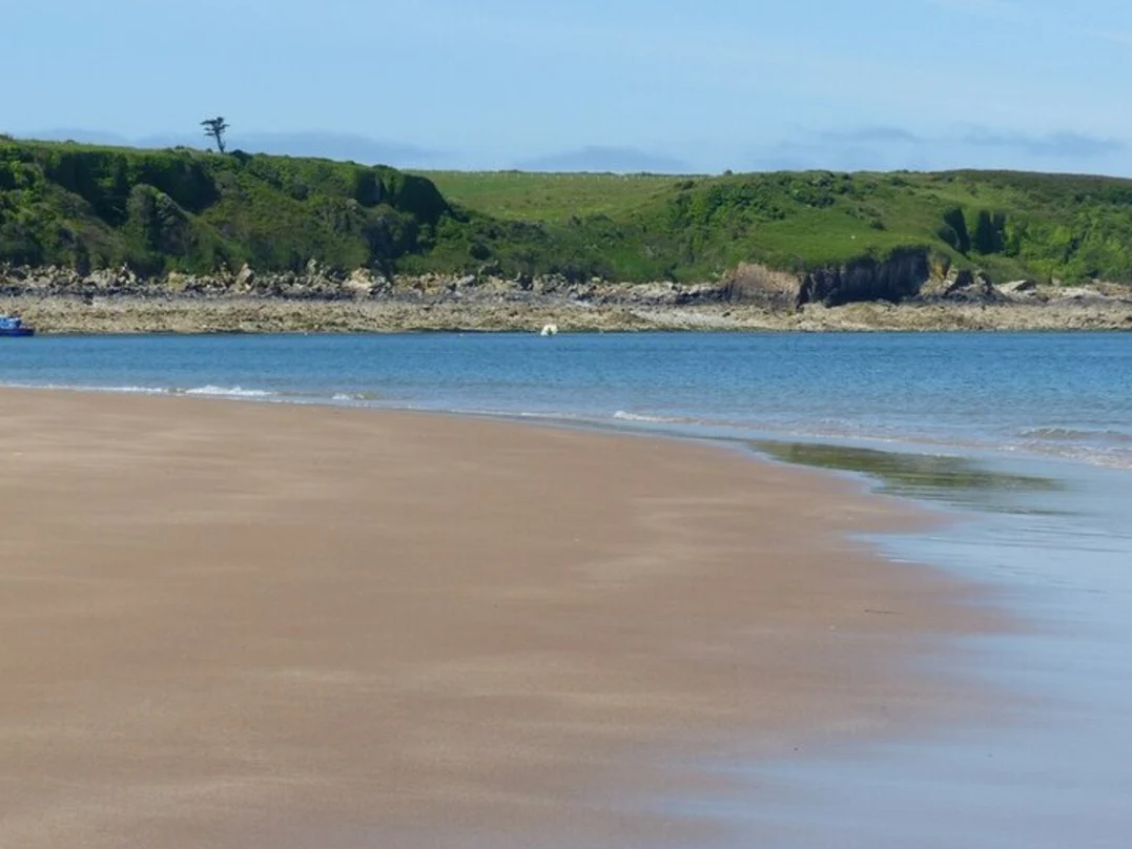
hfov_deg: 16.5
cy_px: 564
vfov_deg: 12.4
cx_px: 454
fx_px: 3892
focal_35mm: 119
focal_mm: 16
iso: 100
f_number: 4
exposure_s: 1/1000
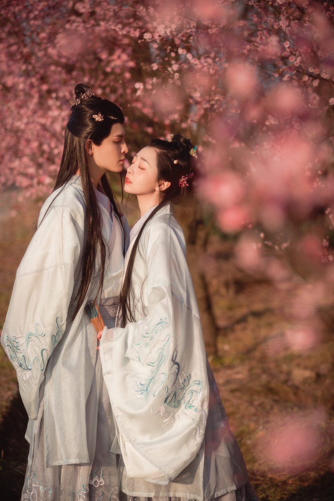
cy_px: 250
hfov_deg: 13.6
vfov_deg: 20.2
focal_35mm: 101
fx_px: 1405
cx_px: 167
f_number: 2.8
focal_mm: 102
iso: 200
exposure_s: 1/2000
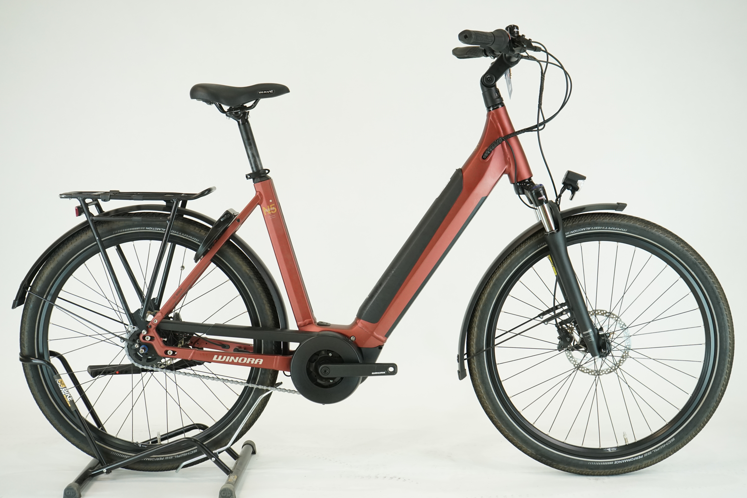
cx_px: 374
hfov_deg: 36.2
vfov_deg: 24.6
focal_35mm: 55
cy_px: 249
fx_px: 1141
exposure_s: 1/200
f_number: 6.3
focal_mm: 55
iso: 1600
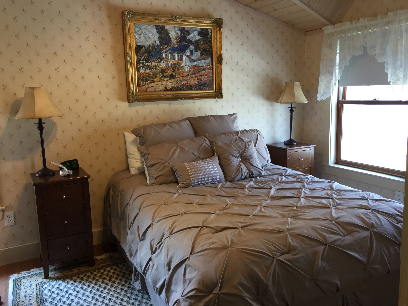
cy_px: 153
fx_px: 342
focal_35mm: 29
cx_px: 204
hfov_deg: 61.7
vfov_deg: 48.2
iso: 80
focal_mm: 4.15
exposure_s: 1/30
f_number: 2.2
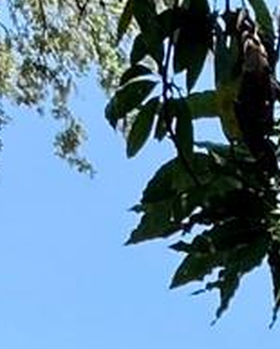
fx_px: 1168
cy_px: 897
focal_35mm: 113
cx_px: 394
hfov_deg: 13.1
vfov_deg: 12.4
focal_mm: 2.22
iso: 40
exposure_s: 1/657
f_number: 2.2
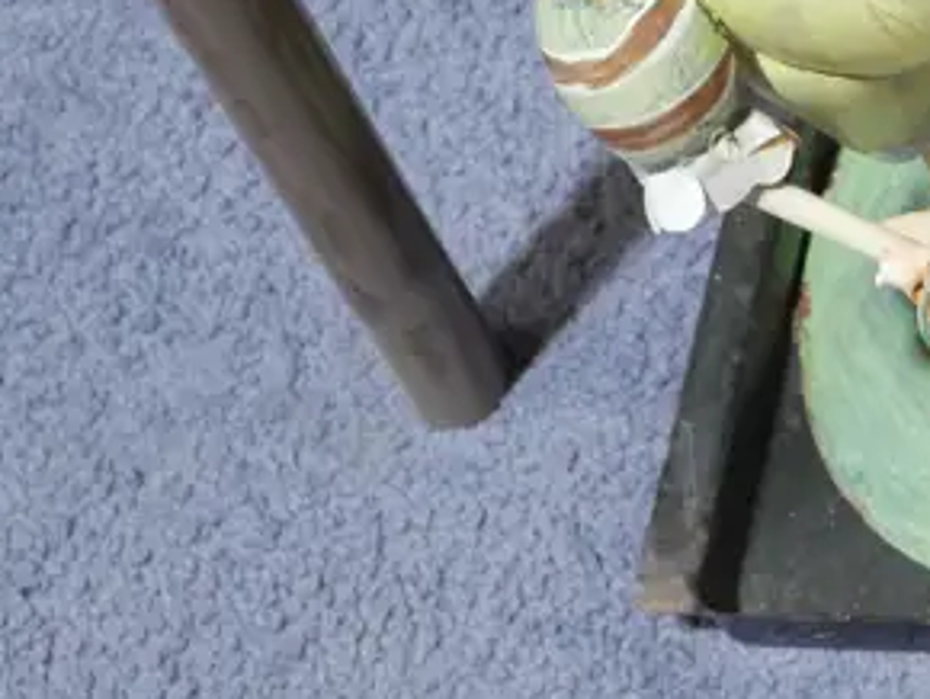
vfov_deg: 10.5
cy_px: -527
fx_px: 3603
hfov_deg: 13.4
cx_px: 1607
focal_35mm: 134
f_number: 4.1
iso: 640
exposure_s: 1/60
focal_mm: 19
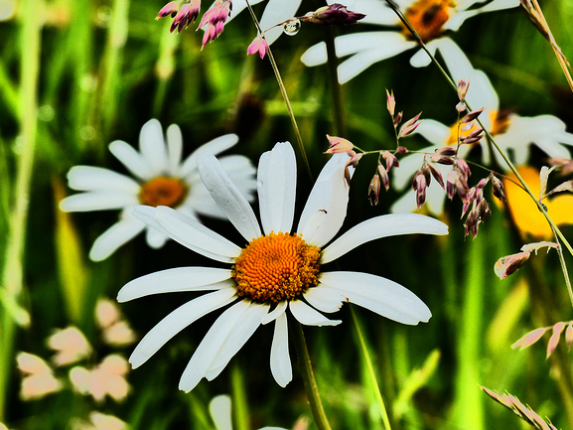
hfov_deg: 5.1
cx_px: 288
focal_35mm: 387
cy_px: 215
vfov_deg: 3.8
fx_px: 6407
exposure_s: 1/200
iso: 80
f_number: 5.6
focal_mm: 66.7
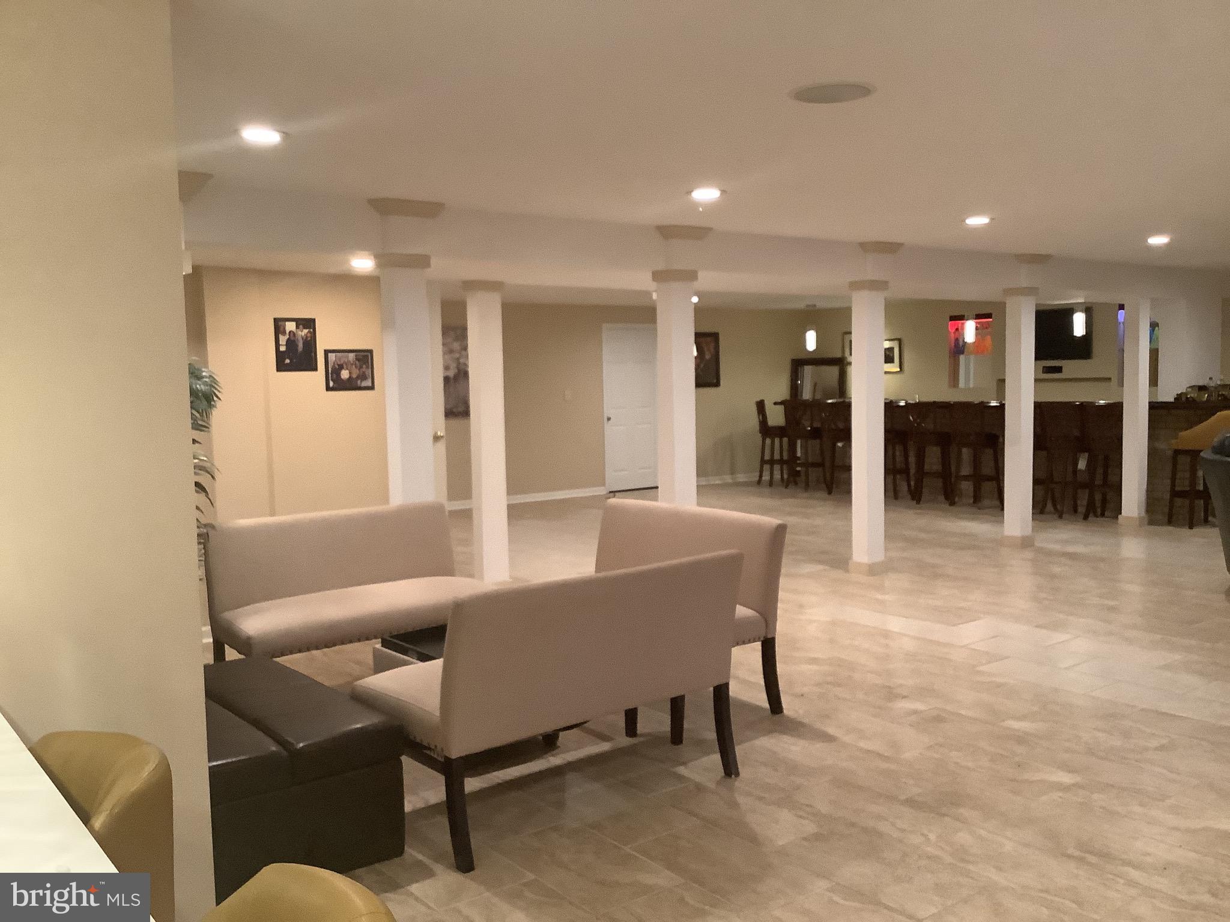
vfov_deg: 45.4
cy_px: 461
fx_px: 1102
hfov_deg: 58.4
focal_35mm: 31
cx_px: 615
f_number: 2.4
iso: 320
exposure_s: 1/60
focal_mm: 3.3
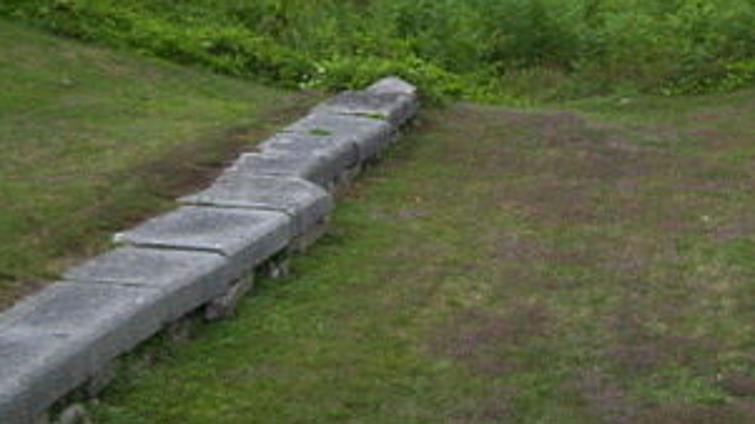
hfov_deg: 27.0
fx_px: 1561
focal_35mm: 78
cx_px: 504
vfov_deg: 15.4
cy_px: 78
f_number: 2.7
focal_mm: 6
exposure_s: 1/400
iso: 80
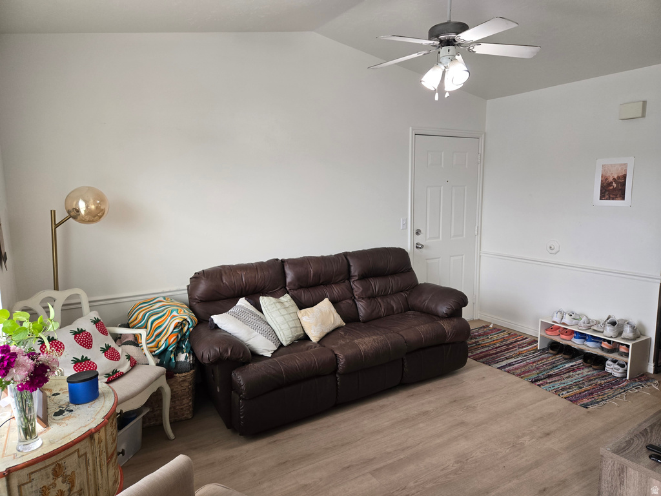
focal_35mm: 23
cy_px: 248
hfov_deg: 73.9
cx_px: 330
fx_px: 439
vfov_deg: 58.9
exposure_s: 1/120
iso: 125
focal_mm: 5.4
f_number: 1.8
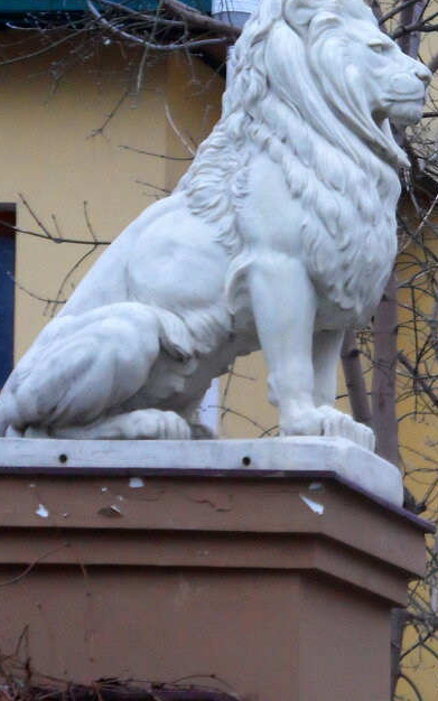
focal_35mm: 322
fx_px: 6153
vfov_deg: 6.5
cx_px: 413
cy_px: 370
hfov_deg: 4.1
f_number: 4.5
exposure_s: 1/20
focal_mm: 28.9
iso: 400
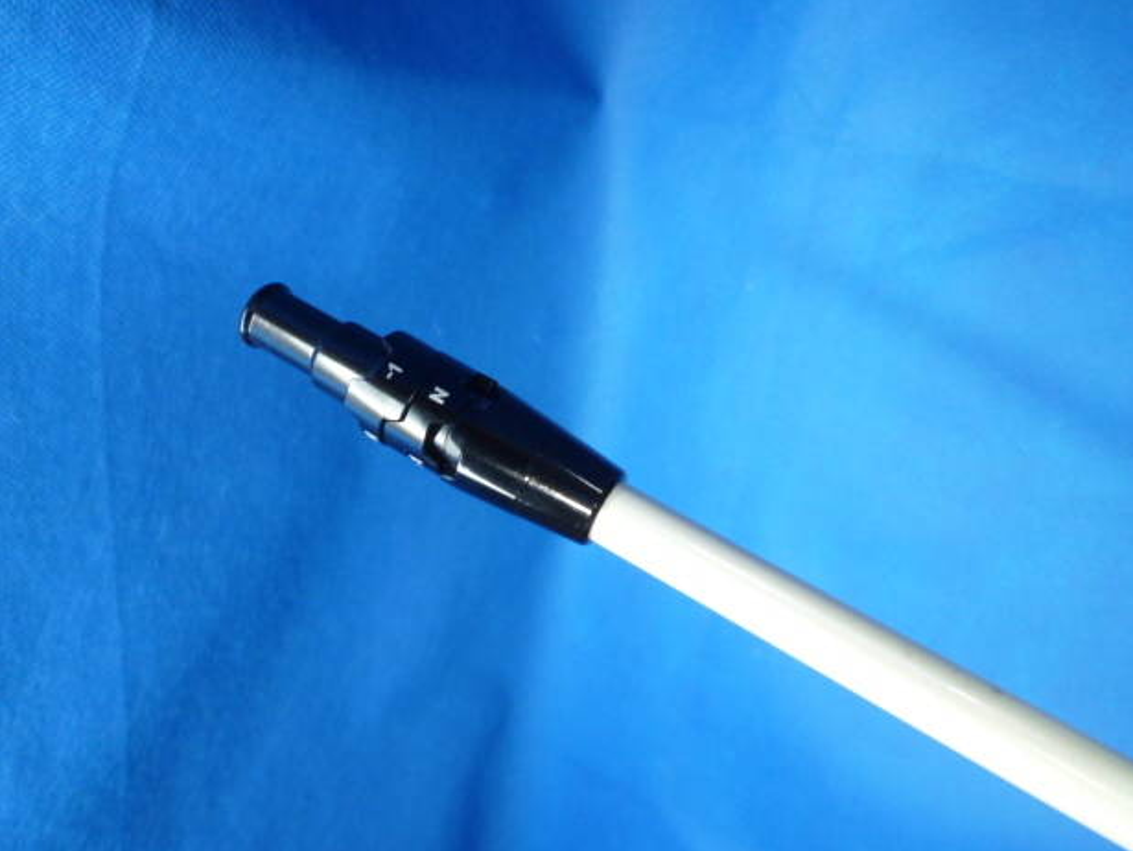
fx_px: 851
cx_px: 588
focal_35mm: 26
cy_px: 427
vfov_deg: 53.1
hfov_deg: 67.2
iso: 250
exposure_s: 1/30
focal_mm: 4.5
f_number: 2.8
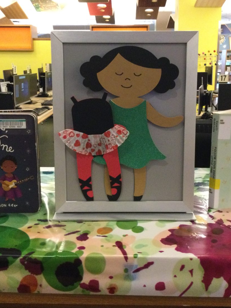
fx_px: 374
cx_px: 117
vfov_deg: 44.8
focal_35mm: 42
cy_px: 153
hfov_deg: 34.3
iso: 250
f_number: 2.4
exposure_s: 1/30
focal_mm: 3.3
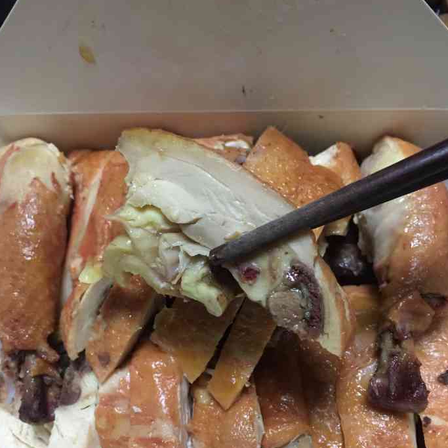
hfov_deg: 47.2
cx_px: 224
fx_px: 512
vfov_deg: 46.8
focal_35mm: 35
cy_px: 279
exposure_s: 1/17
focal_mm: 4.15
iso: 100
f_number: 2.2
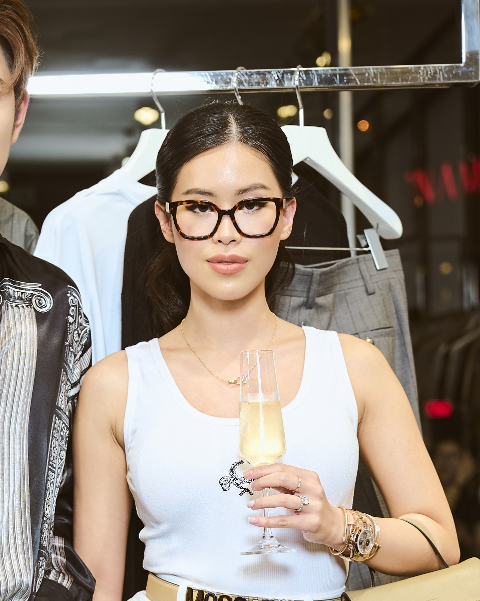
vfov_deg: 18.9
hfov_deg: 15.1
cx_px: 69
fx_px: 1794
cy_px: 456
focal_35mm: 101
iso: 250
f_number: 2.8
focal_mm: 43
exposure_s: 1/200
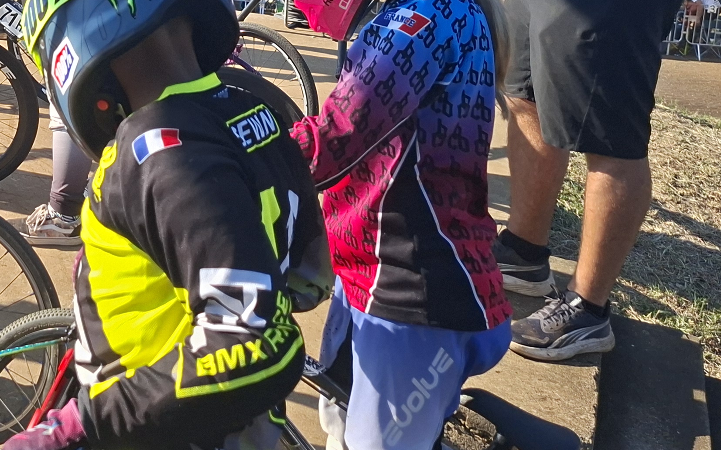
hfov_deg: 32.0
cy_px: -46
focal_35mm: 59
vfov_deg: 20.9
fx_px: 1159
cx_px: 7
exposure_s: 1/1412
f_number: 1.8
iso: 50
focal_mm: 5.54
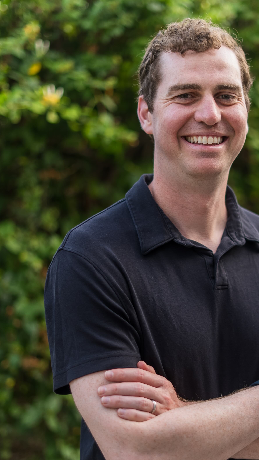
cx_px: 190
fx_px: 854
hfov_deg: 17.2
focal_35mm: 70
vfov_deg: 30.1
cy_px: 247
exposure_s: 1/200
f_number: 1.8
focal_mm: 50
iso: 100
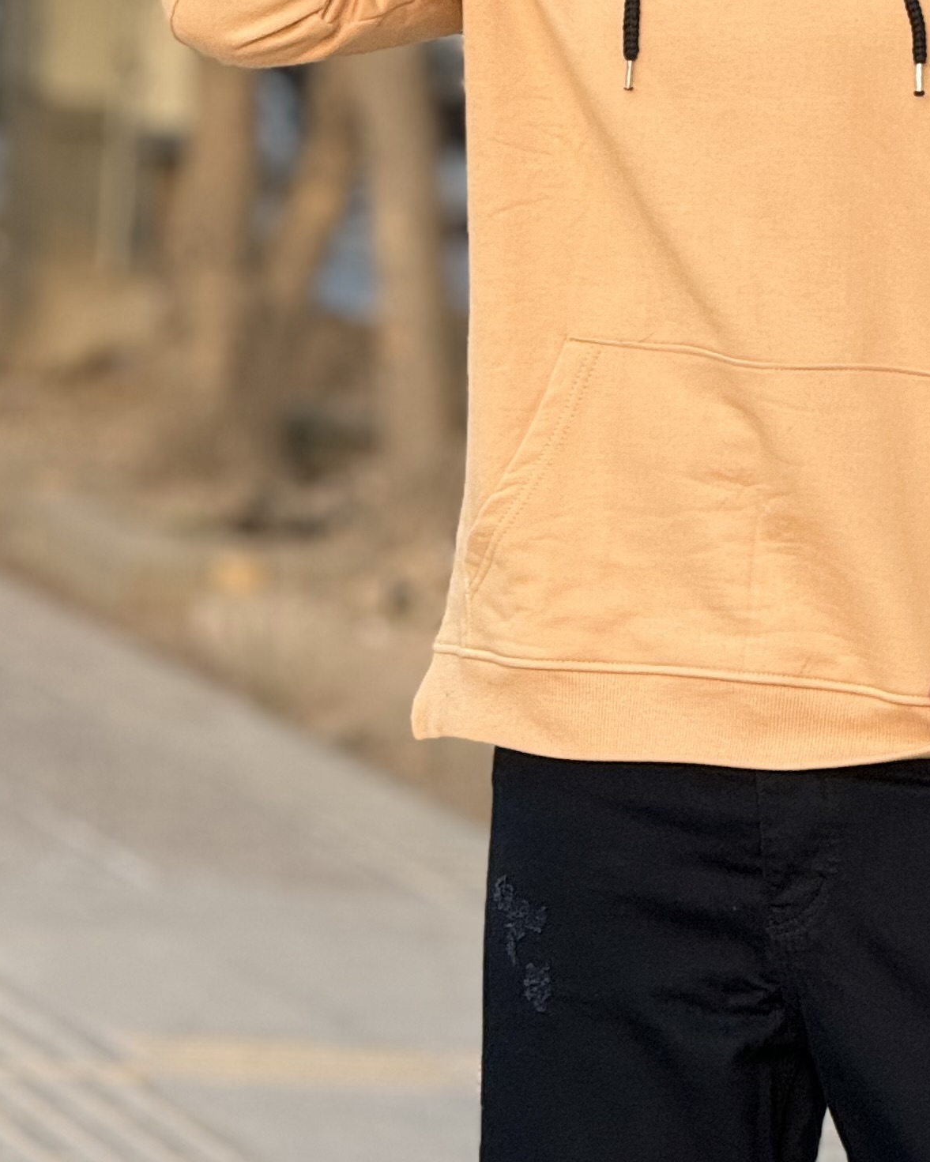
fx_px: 11043
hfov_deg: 4.8
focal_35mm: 321
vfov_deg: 6.0
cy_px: 656
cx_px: 826
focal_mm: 15.66
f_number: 2.8
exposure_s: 1/99
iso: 125
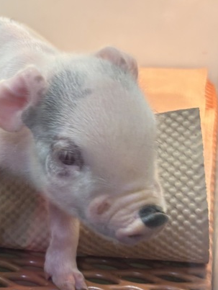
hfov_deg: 20.9
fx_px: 553
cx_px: -40
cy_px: 203
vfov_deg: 29.1
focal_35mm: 66
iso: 100
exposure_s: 1/60
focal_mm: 5.96
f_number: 1.6
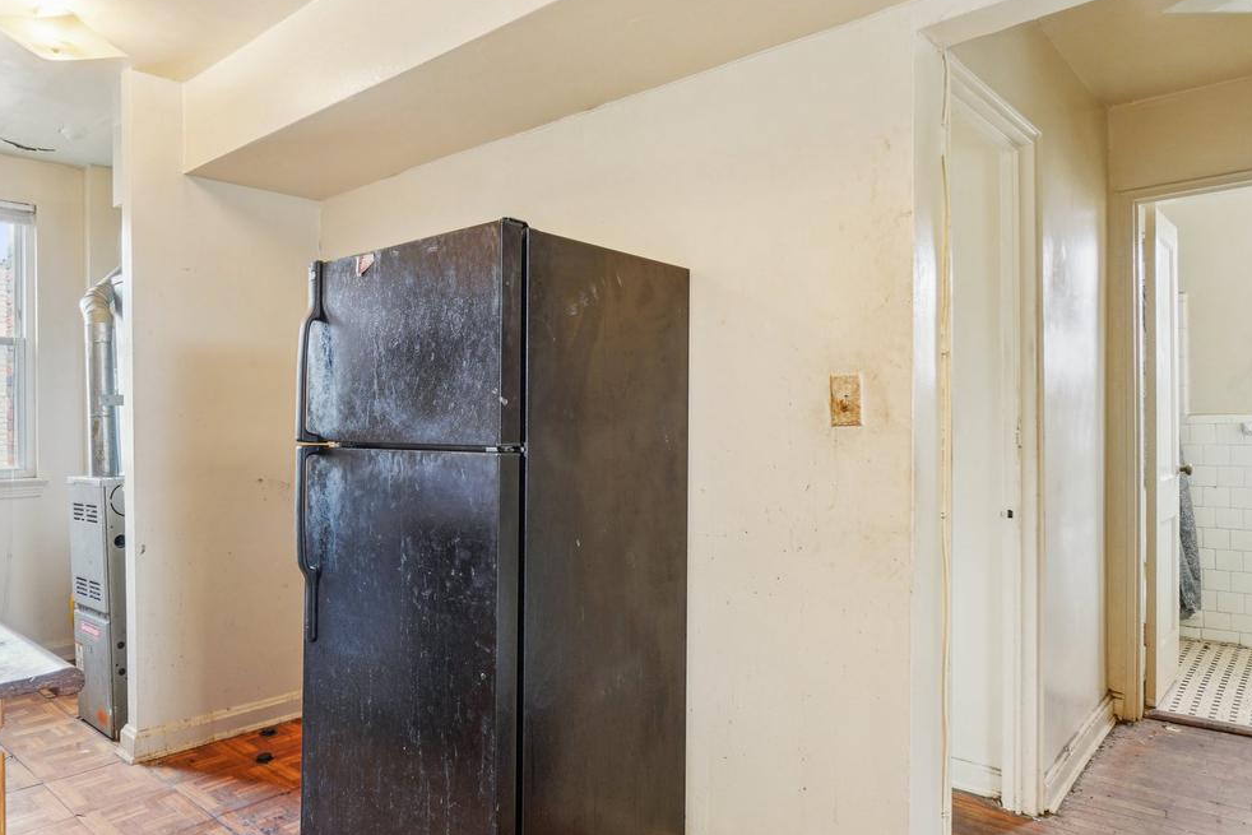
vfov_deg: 57.2
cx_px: 482
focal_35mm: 22
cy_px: 430
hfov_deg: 77.4
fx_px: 765
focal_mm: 10
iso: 100
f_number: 7.1
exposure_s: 1/2.5
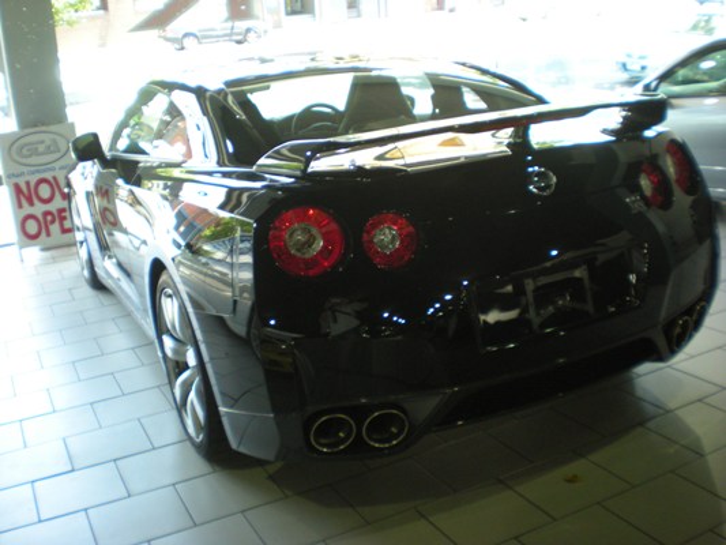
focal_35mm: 38
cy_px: 272
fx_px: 797
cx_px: 363
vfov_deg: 37.7
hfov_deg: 49.0
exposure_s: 1/45.8
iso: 200
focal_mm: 6.3
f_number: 3.1
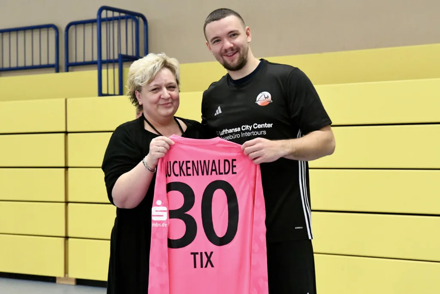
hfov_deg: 32.4
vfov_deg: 21.9
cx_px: 220
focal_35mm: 62
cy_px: 147
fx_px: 758
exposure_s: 1/500
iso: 12800
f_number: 4
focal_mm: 62
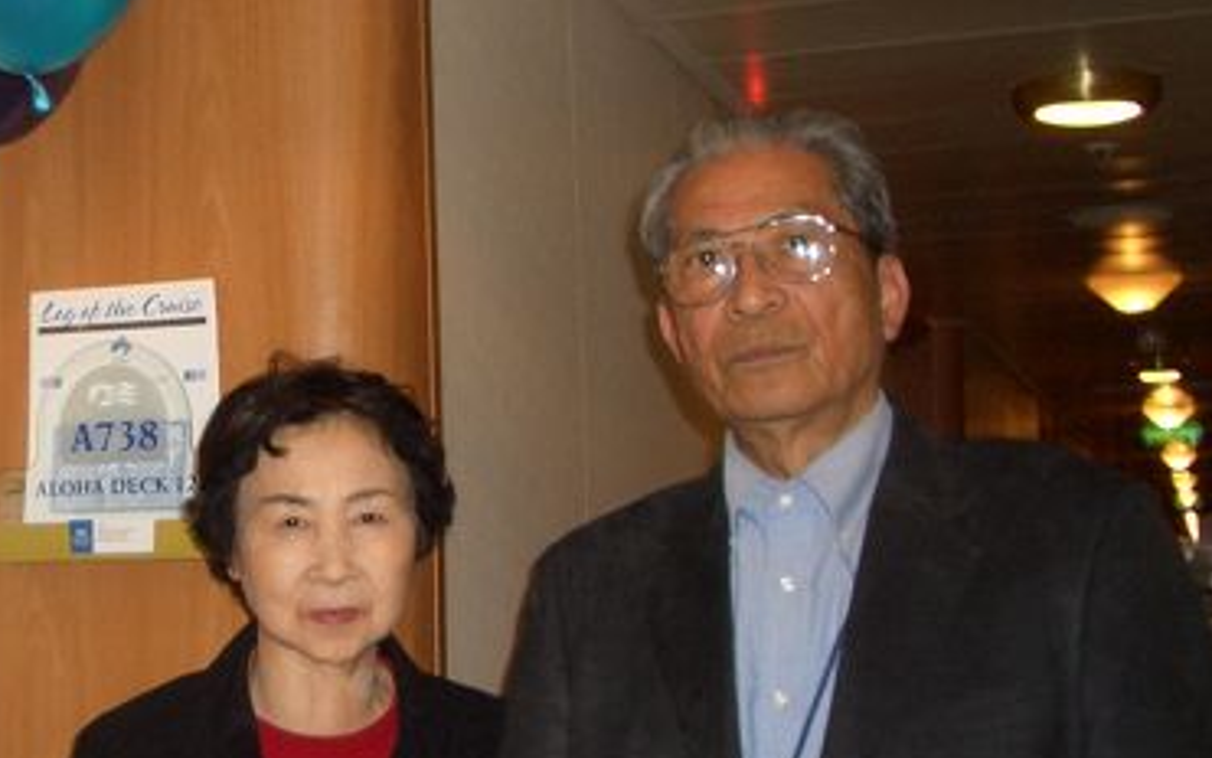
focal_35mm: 65
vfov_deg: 20.0
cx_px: 196
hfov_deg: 30.5
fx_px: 2147
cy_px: 479
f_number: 2.6
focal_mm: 5.8
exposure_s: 1/60
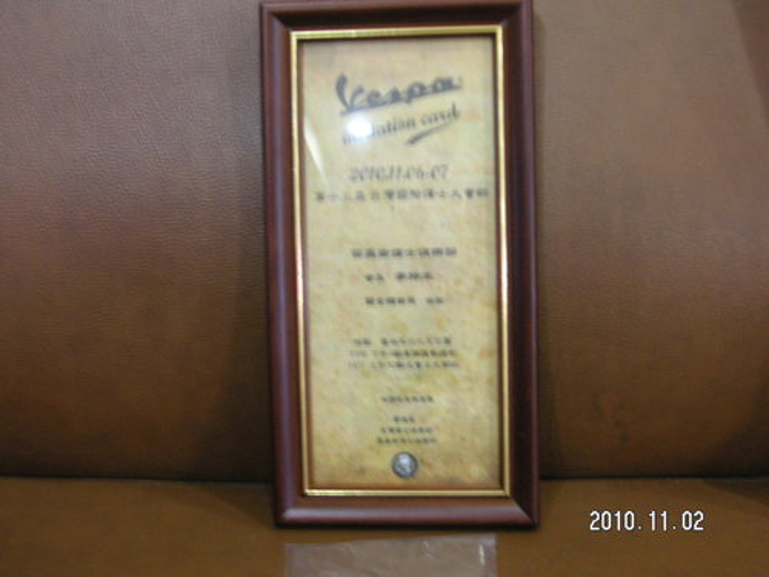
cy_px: 288
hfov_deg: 40.4
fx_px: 1044
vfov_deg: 30.9
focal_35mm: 47
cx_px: 384
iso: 100
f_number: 3.3
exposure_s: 1
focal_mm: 7.8
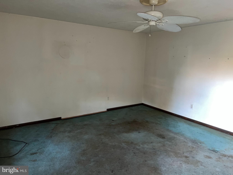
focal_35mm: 26
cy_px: 88
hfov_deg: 67.3
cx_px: 116
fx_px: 175
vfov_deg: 53.1
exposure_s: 1/12
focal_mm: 5.7
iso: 125
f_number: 1.5
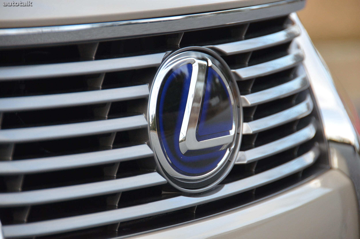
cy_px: 120
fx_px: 2994
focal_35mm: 300
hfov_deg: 6.9
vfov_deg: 4.6
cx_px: 180
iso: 1400
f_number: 5.6
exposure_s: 1/500
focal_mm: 200
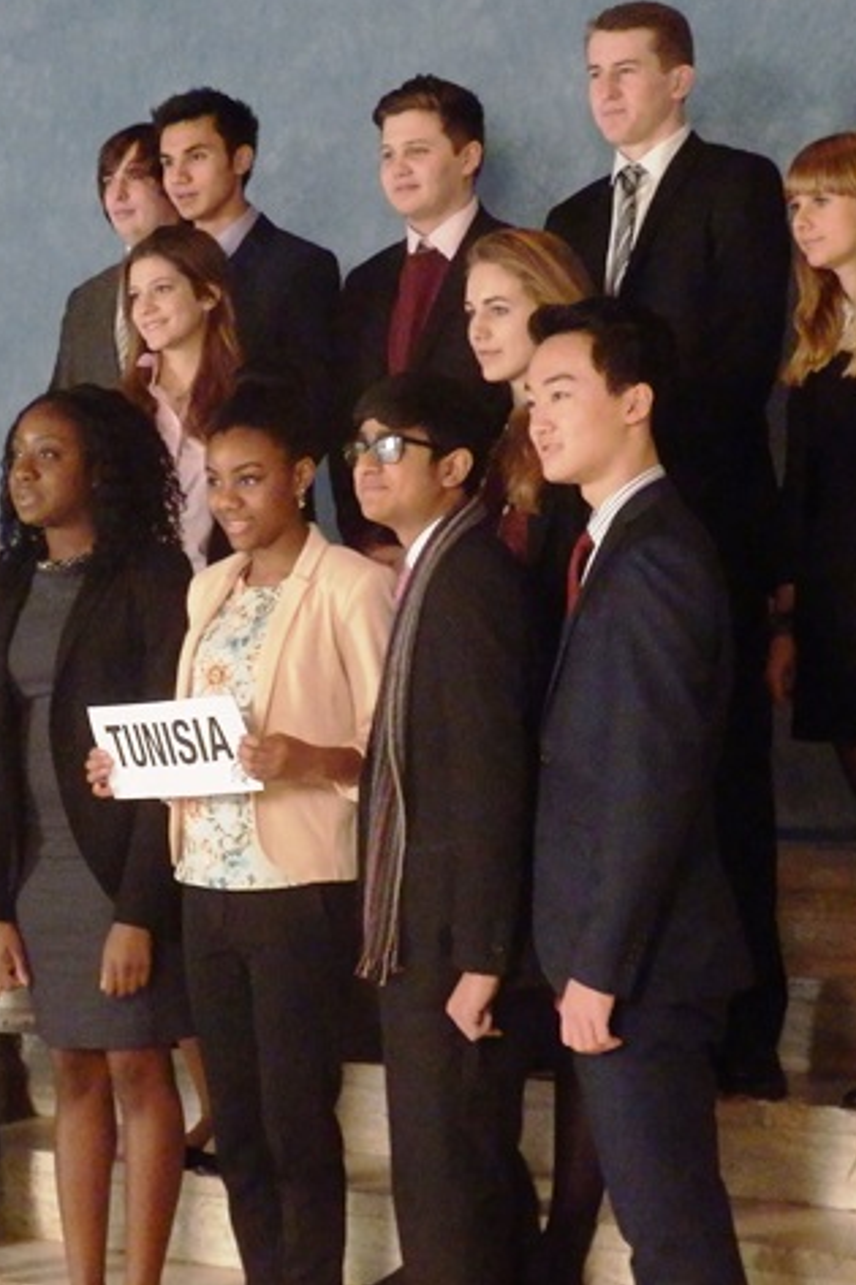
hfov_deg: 17.9
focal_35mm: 76
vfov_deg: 26.7
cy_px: 638
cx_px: 266
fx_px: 2712
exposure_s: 1/20
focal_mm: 9.8
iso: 1600
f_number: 4.1
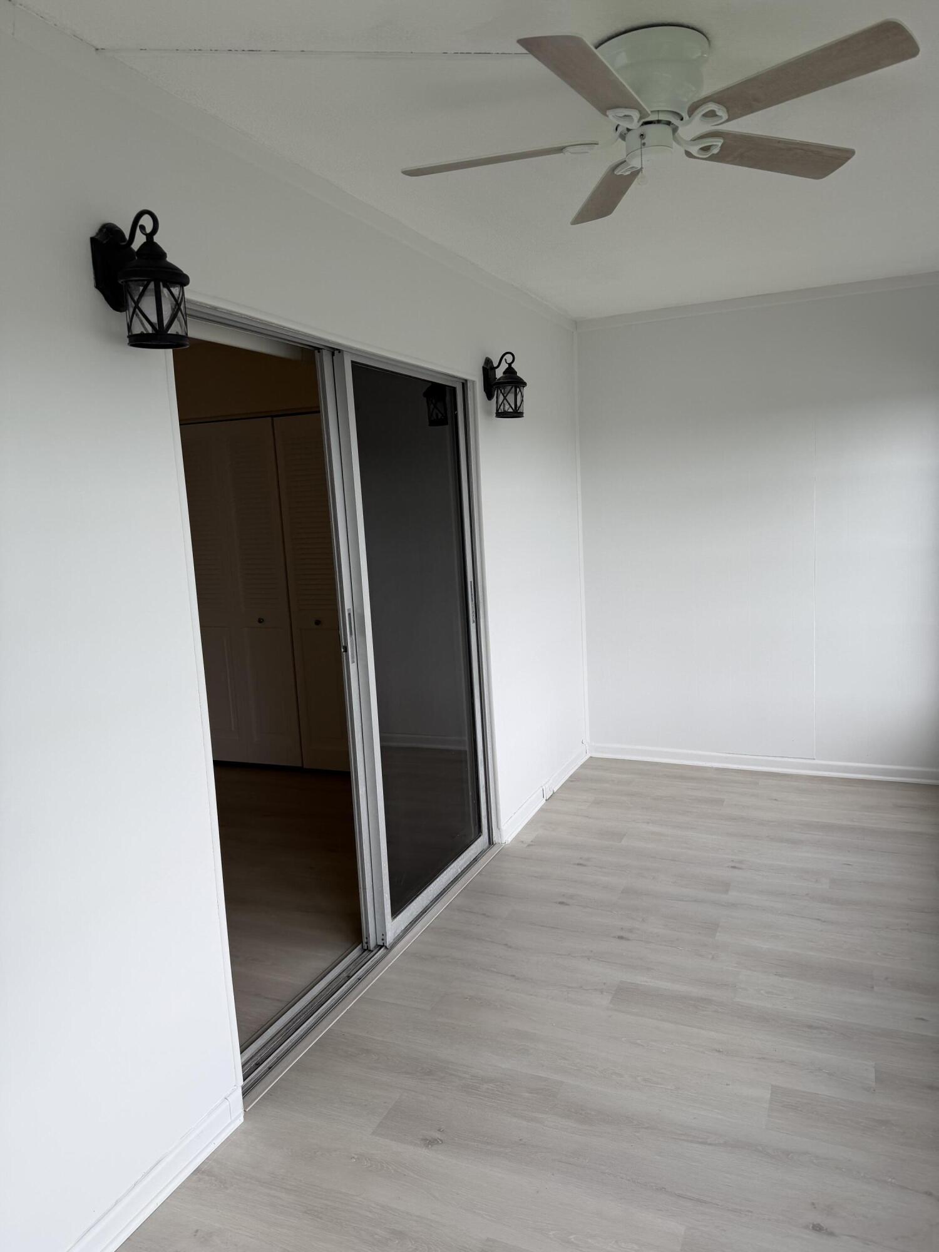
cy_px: 626
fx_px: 868
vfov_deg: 71.6
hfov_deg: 56.8
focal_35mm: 24
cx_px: 470
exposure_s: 1/497
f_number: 1.78
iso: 80
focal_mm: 6.76
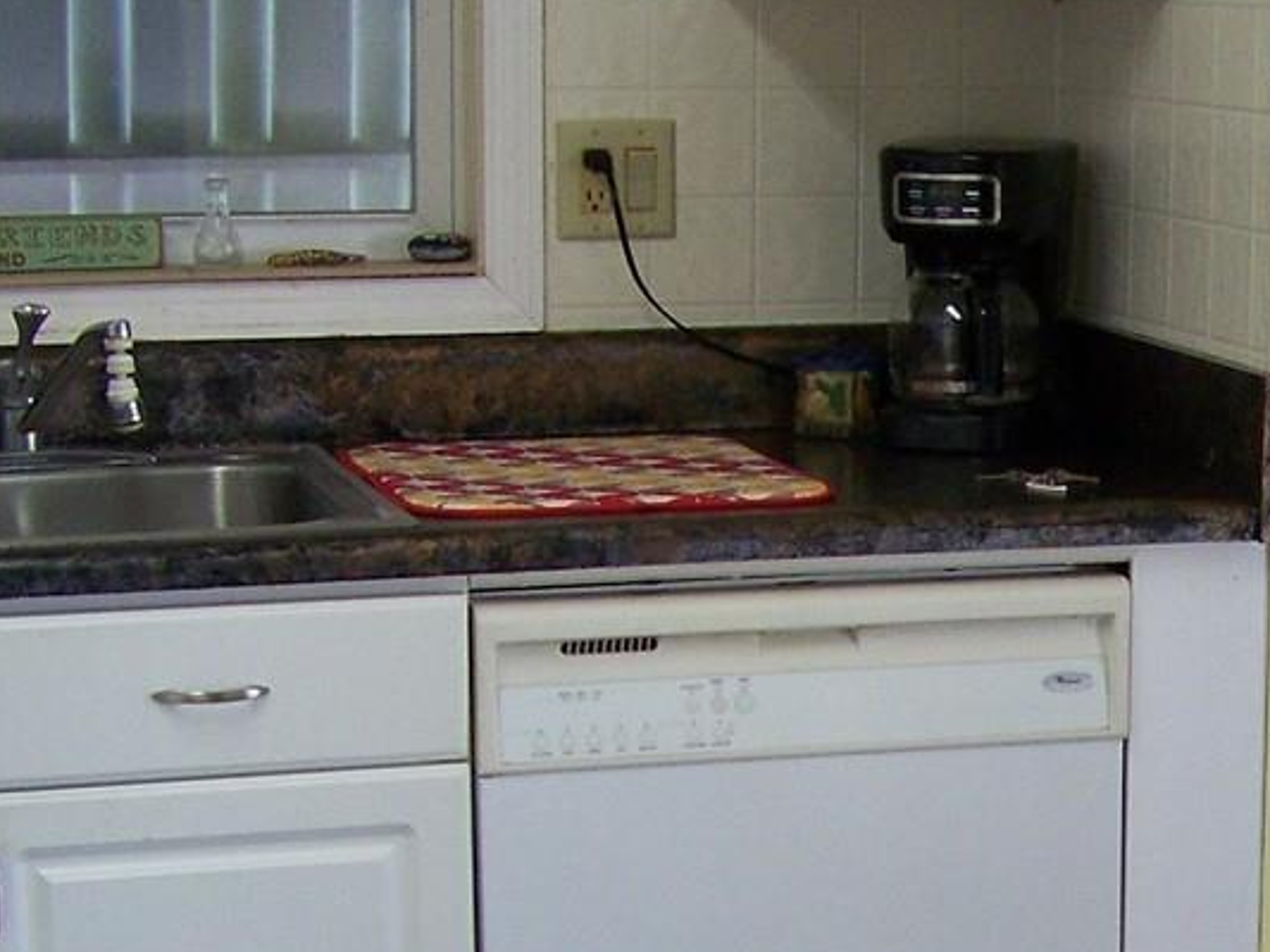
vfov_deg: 13.5
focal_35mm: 108
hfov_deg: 17.6
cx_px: 1363
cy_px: 962
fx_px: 3963
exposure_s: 1/30
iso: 125
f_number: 2.8
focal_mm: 5.85
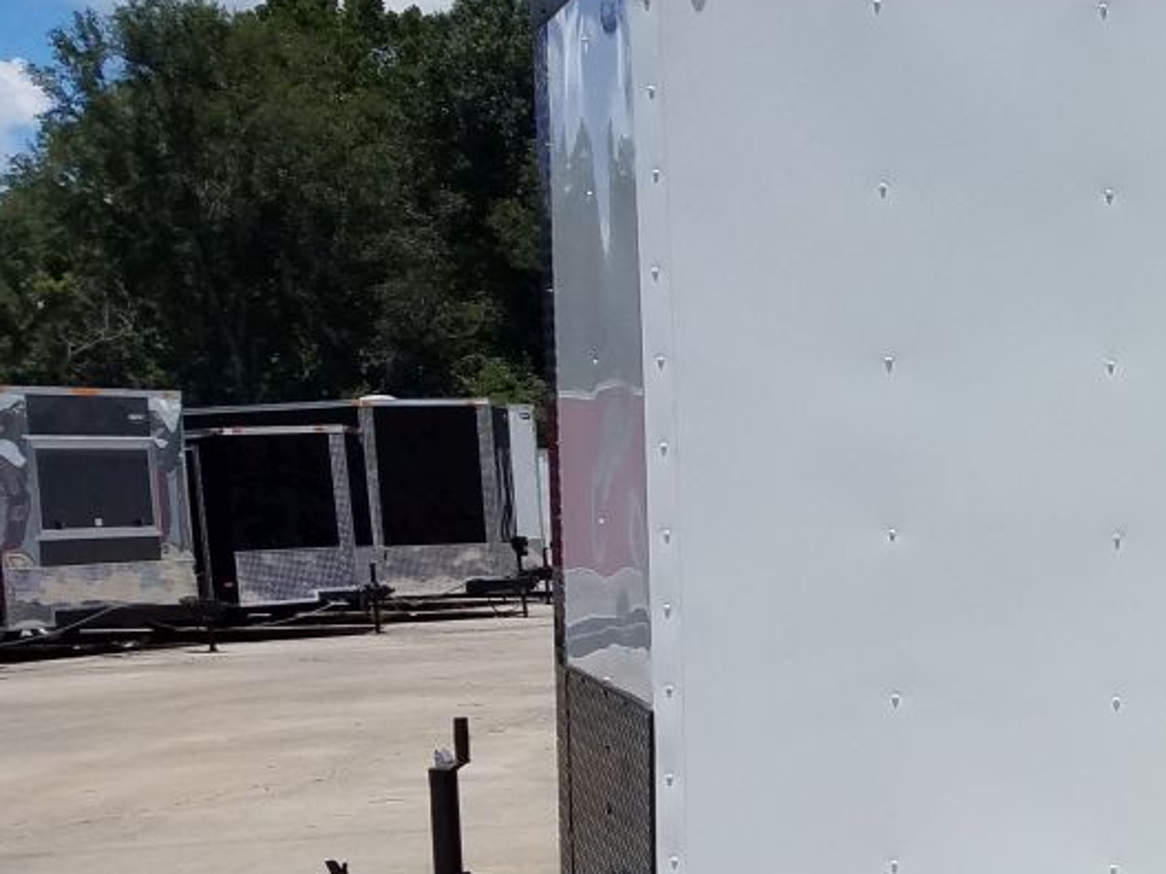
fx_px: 2324
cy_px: 640
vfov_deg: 21.2
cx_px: 1544
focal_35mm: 69
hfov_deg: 24.4
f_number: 1.7
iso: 40
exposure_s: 1/3928
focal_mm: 4.2
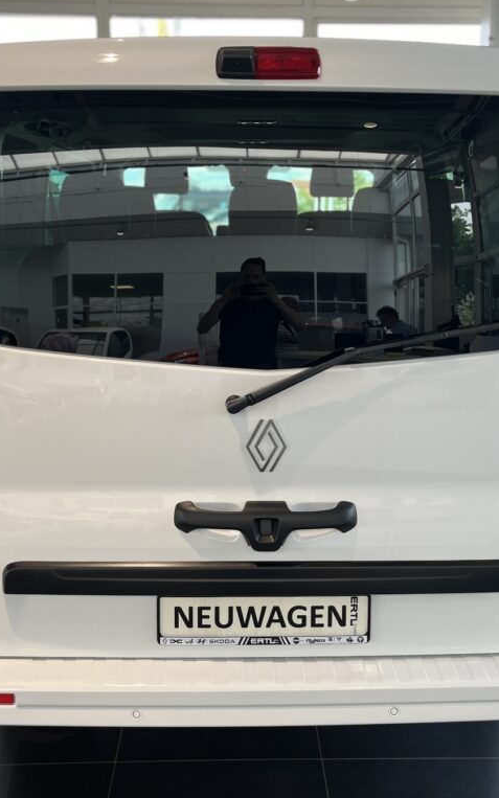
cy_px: 397
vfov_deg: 52.7
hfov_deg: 34.4
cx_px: 258
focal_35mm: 37
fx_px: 805
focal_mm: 5.1
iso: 32
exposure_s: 1/129
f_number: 1.6
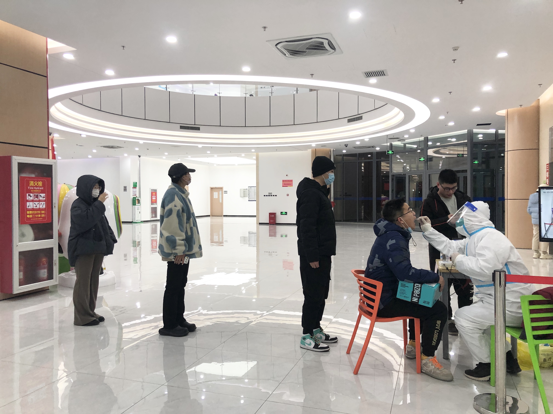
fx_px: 447
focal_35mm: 28
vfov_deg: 49.7
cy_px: 207
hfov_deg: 63.4
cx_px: 276
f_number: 1.8
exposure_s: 1/33
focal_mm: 4
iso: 32
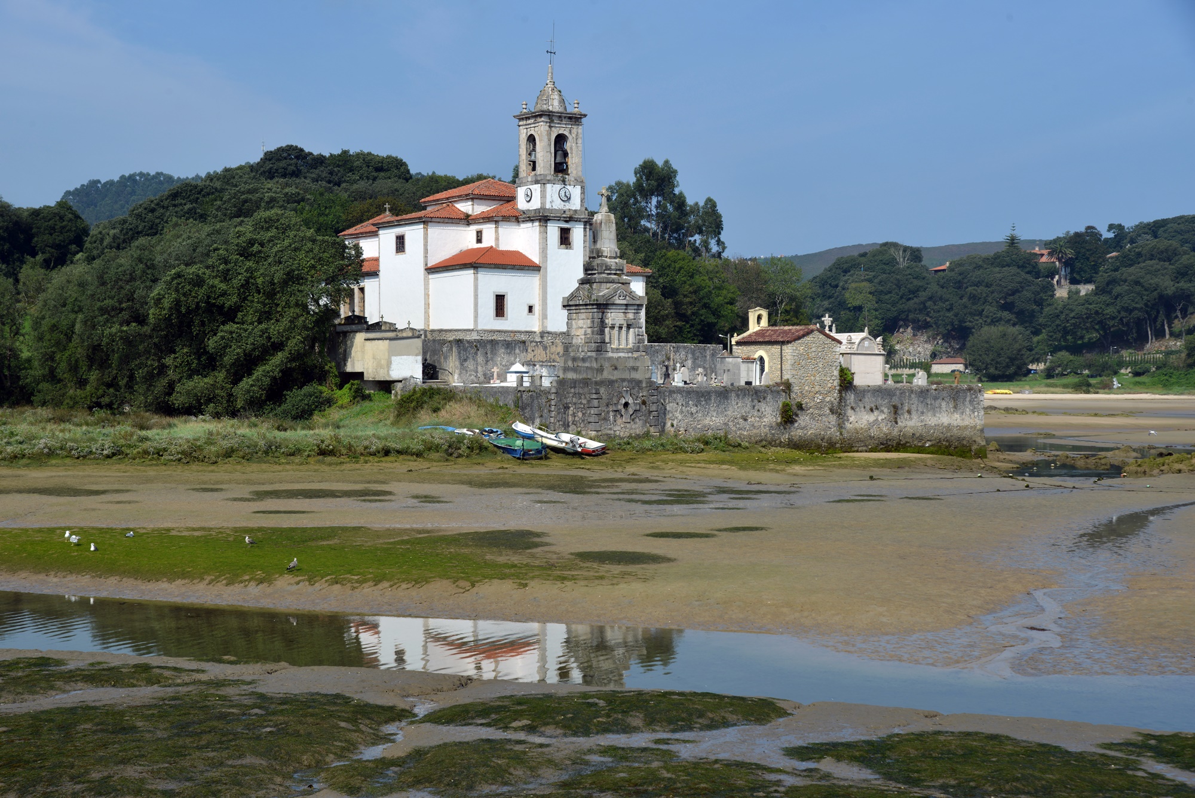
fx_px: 1826
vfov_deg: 24.6
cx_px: 598
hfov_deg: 36.2
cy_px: 399
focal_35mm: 55
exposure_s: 1/250
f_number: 8
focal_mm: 55
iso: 100
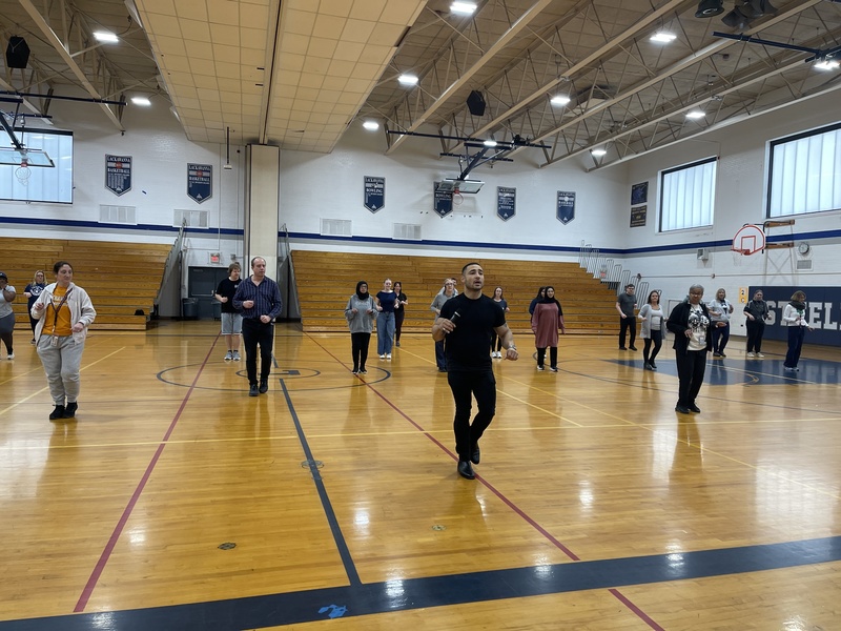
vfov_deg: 53.1
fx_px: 632
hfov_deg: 67.3
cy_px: 316
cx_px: 420
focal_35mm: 26
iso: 100
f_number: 1.6
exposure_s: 1/121
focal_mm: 5.1
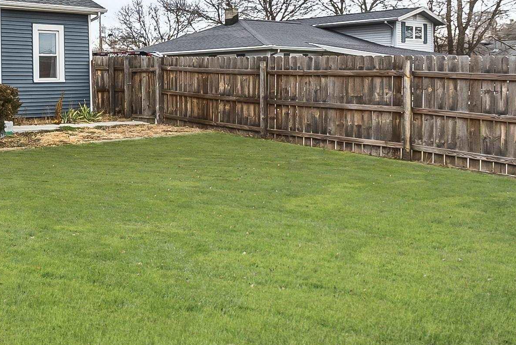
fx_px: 502
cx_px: -35
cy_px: 84
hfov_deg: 43.7
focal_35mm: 35
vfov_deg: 36.9
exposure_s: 1/3
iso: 100
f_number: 8
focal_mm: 10
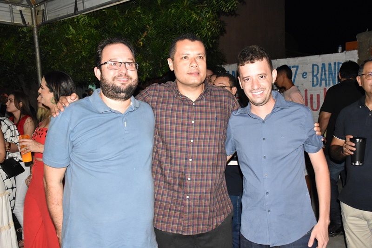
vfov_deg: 38.3
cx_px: 186
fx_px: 356
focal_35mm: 34
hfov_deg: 55.1
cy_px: 124
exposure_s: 1/100
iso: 3200
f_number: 4.5
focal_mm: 23
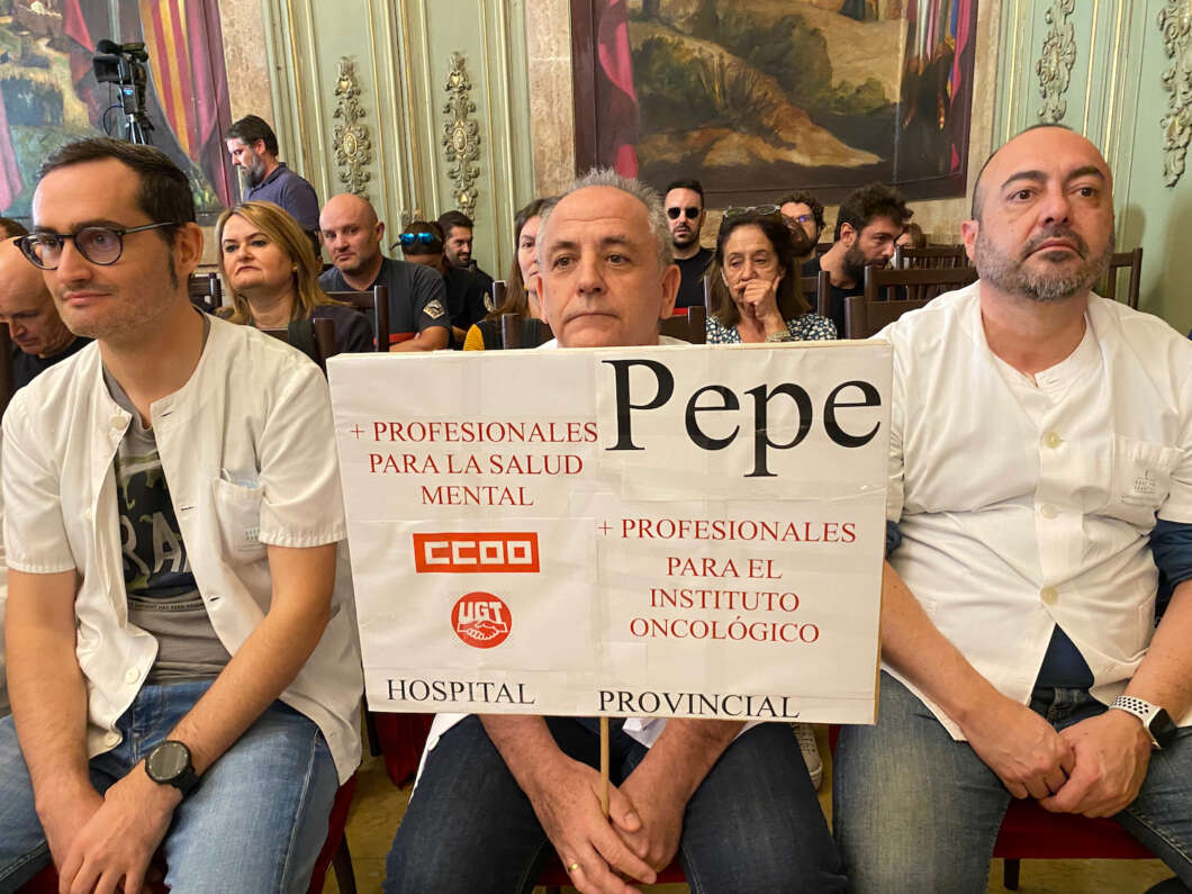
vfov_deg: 53.1
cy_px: 447
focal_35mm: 26
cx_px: 596
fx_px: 895
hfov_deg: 67.3
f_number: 1.8
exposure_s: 1/50
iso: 400
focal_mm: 4.25
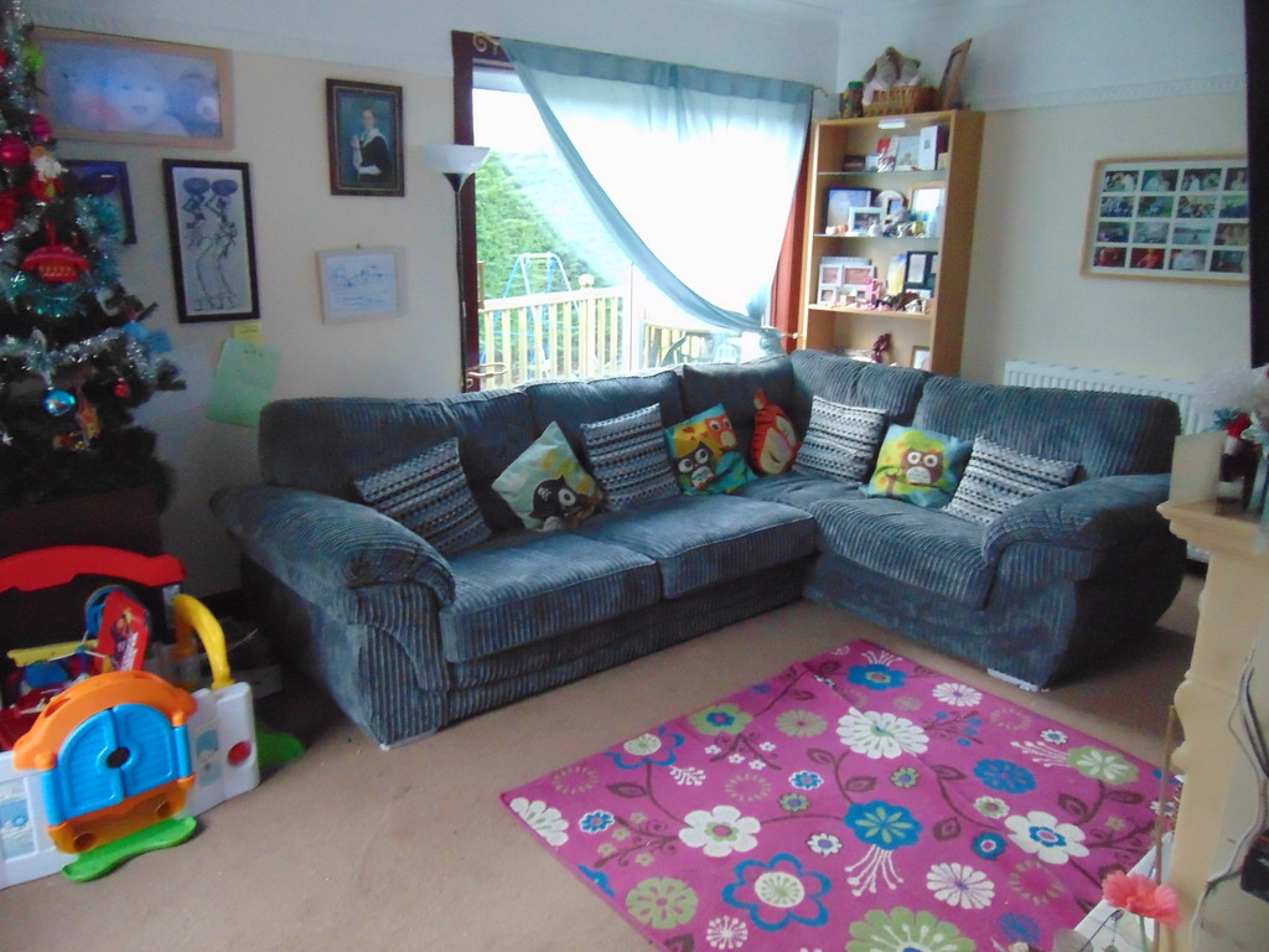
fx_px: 916
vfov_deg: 54.9
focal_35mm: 25
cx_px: 634
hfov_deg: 69.4
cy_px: 476
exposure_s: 1/20
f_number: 3
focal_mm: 4.5
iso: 640
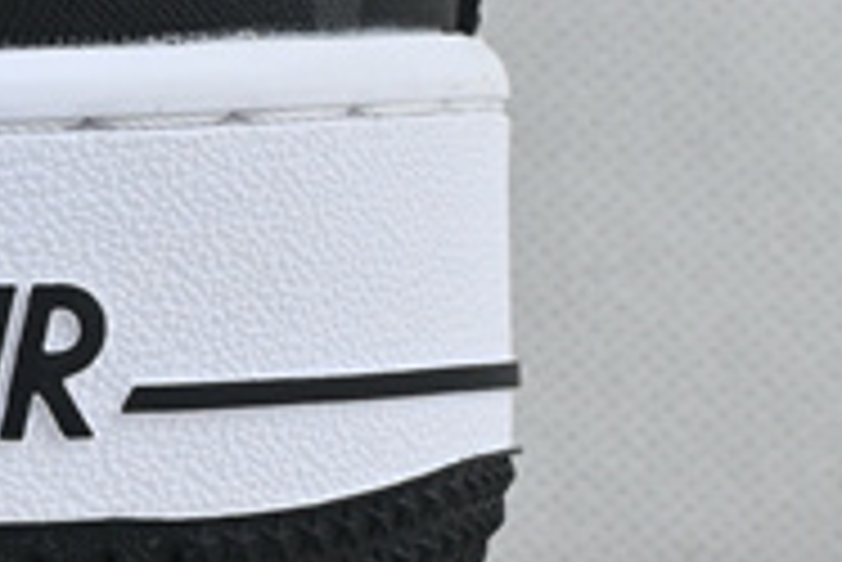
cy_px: -229
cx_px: -1752
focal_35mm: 303
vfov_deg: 4.5
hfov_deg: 6.2
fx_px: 7083
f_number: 10
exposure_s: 1/15
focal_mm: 31.5
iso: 100
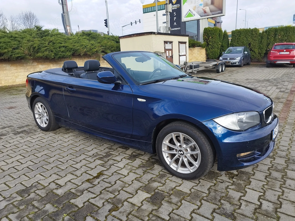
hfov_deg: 69.4
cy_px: 110
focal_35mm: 25
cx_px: 148
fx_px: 213
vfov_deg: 54.9
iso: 50
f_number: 1.89
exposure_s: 1/310
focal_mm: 5.95
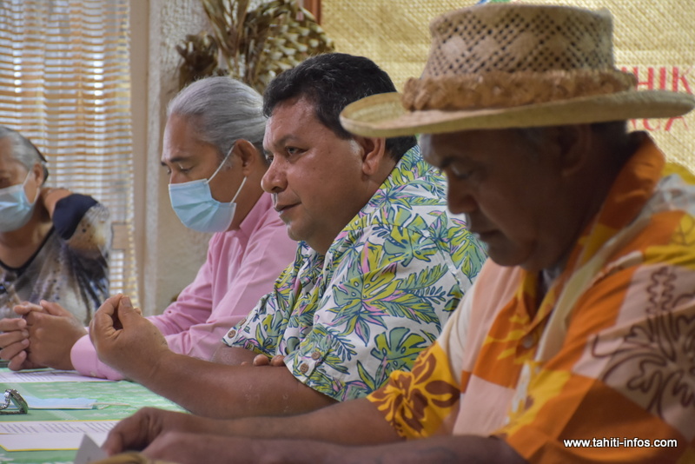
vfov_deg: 11.4
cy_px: 232
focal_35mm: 120
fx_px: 2317
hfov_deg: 17.1
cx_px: 348
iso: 2000
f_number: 5.3
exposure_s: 1/25
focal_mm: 80
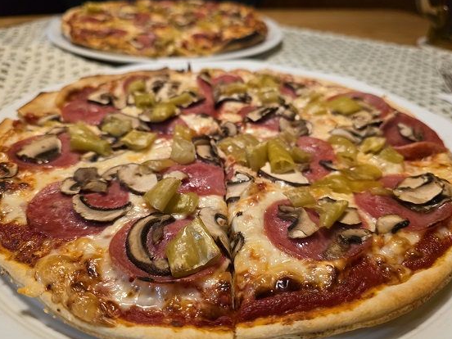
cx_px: 224
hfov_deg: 69.4
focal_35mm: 25
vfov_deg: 54.9
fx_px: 326
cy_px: 167
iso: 640
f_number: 1.7
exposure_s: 1/100
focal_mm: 6.3
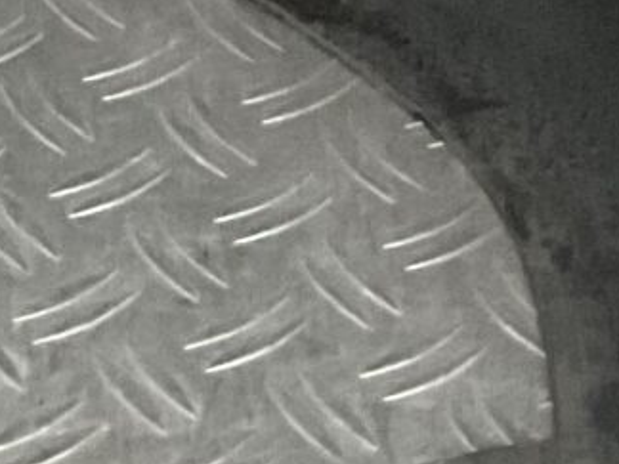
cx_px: -409
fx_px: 4095
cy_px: -918
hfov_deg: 8.4
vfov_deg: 6.0
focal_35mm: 229
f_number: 1.8
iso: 250
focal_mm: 3
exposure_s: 1/50
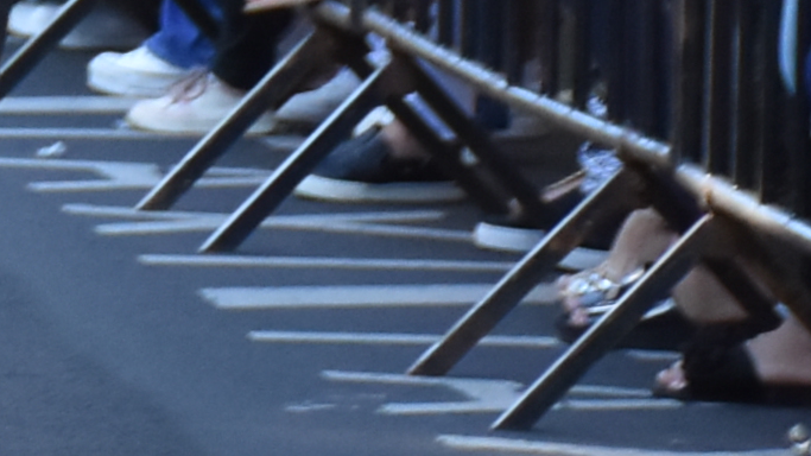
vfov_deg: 2.3
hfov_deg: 3.9
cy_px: -203
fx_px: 11568
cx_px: -1711
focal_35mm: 538
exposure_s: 1/640
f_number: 5.6
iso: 800
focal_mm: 52
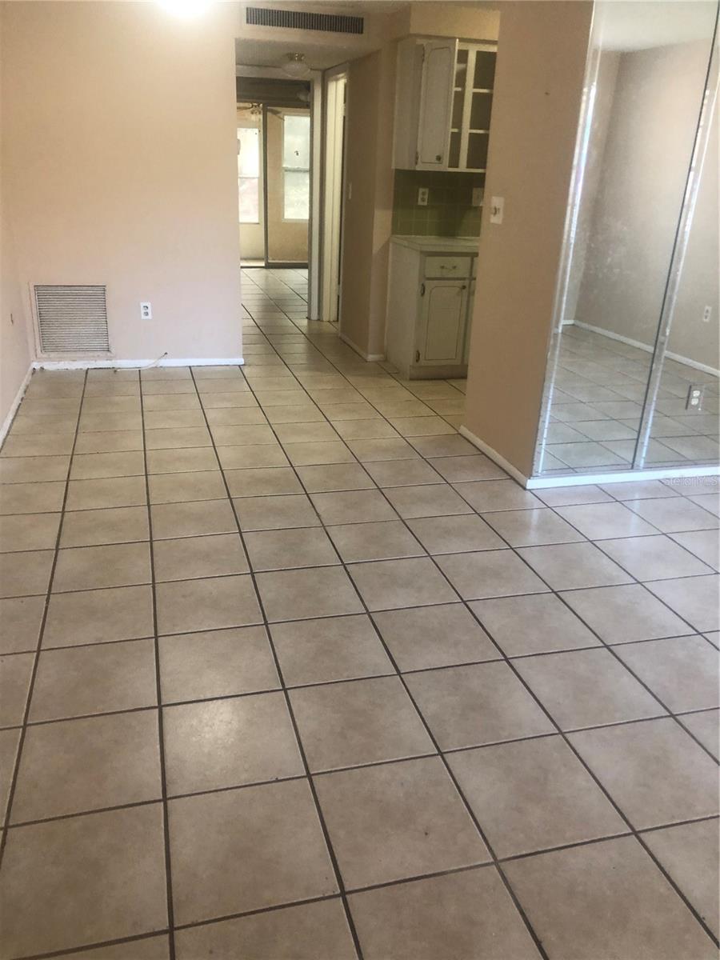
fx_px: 777
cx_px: 360
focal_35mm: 28
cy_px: 480
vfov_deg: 63.4
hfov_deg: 49.7
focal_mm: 4
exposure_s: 1/17
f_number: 1.8
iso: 40
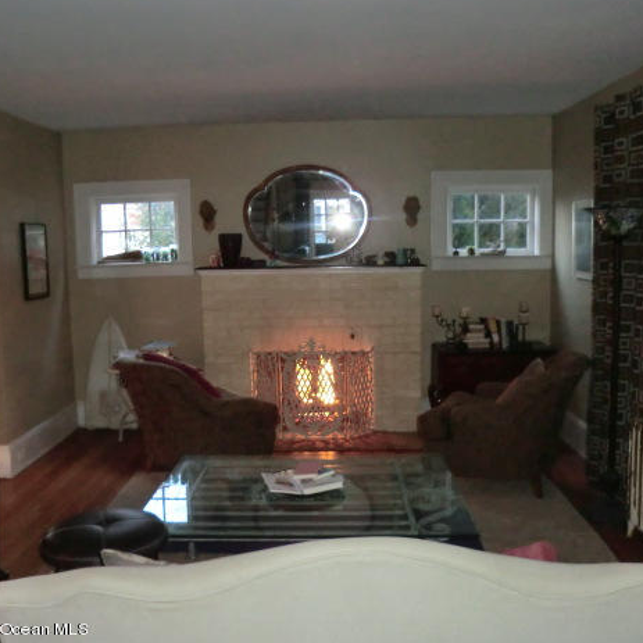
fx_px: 694
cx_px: 296
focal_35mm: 33
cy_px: 324
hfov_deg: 49.7
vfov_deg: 49.7
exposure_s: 1/8
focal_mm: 4.9
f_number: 3.2
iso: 400
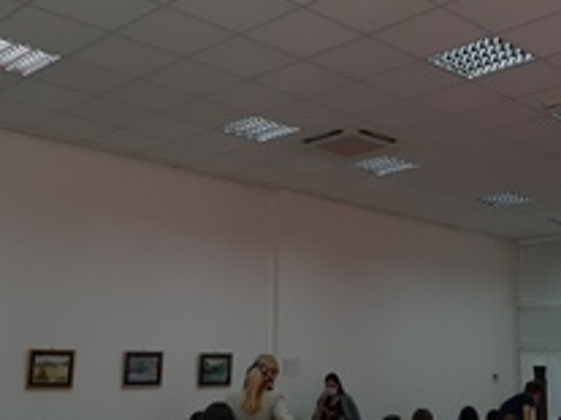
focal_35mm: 49
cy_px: 267
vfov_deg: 29.5
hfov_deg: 38.9
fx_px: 794
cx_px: 304
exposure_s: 1/100
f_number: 1.7
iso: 80
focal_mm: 3.93
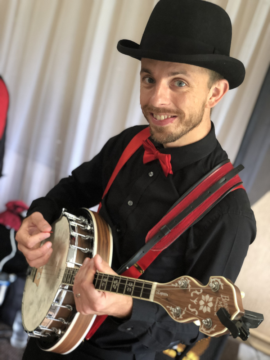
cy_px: 180
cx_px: 135
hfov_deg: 28.0
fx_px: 541
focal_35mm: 52
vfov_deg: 36.8
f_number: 2.4
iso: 125
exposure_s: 1/33
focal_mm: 6
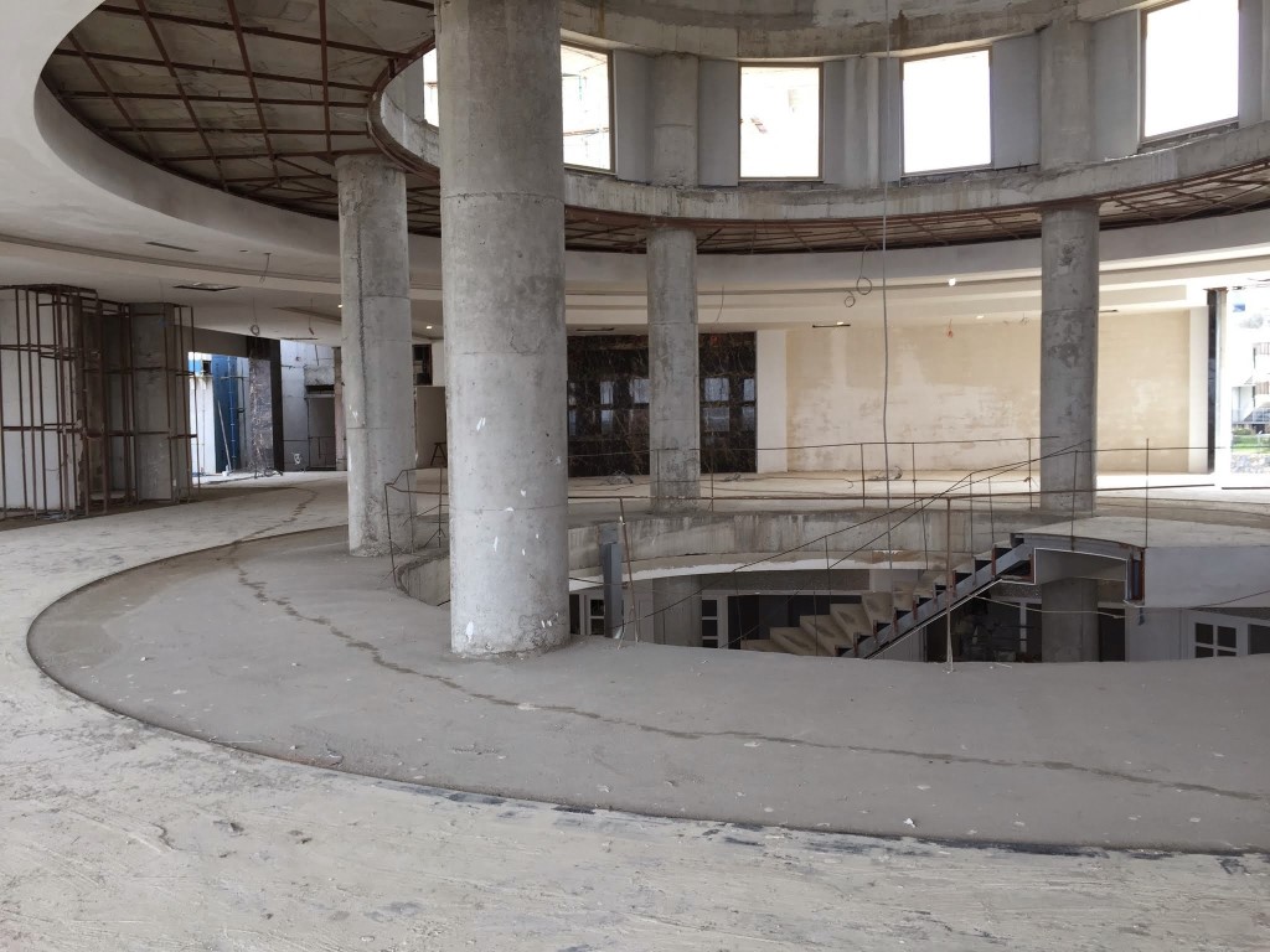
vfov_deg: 48.2
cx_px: 635
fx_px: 1064
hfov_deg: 61.7
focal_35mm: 29
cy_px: 476
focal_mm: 4.15
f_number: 2.2
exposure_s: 1/126
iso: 32
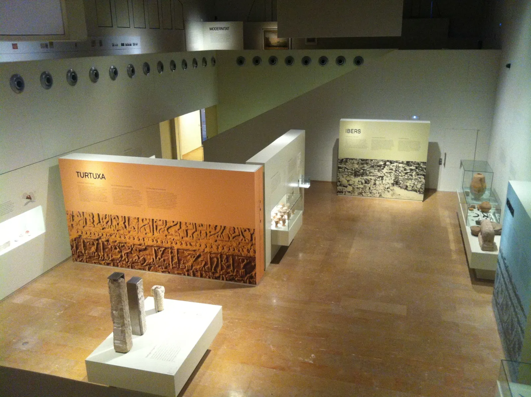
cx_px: 266
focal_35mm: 35
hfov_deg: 52.7
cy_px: 198
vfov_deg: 40.6
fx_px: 536
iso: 250
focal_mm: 3.85
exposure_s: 1/17
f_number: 2.8
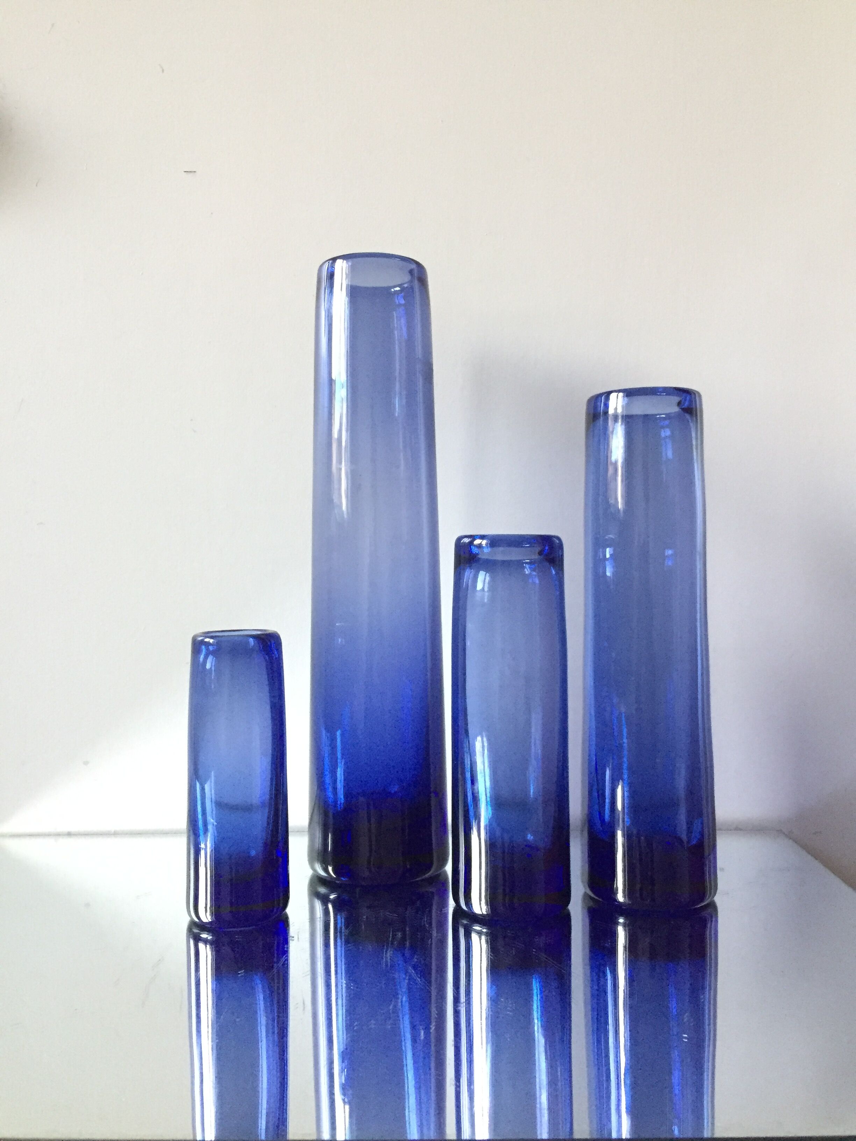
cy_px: 570
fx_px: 956
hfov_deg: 48.2
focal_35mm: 29
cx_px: 428
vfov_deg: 61.7
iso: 320
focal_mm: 4.15
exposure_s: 1/17
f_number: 2.2
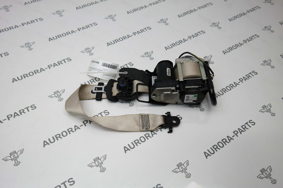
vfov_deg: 43.6
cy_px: 94
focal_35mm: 30
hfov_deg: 61.9
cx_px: 142
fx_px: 236
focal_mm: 20
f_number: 3.5
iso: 100
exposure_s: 1/80
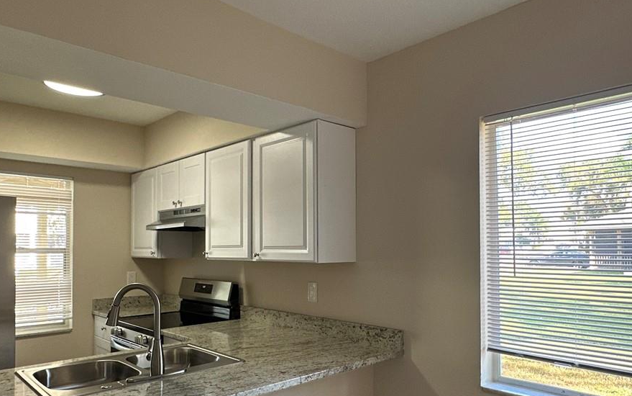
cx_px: 313
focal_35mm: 27
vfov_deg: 45.8
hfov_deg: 68.4
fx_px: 465
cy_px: 240
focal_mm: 2.22
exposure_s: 1/99
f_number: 2.2
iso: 100
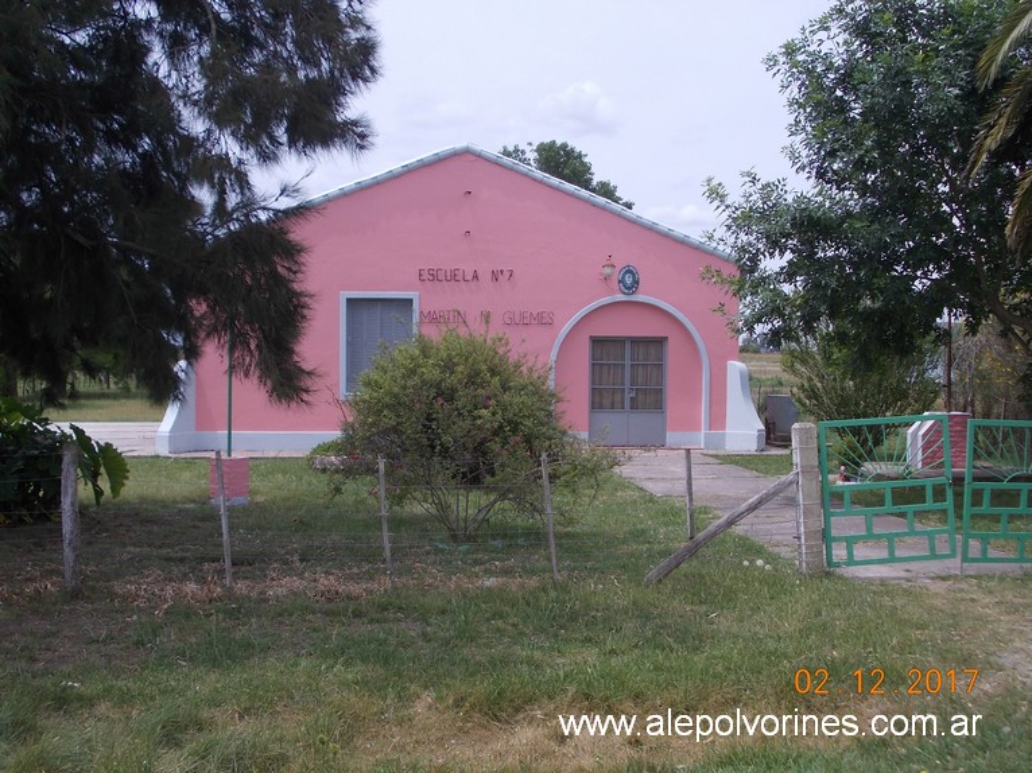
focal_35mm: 43
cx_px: 516
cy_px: 386
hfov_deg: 43.9
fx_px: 1282
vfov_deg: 33.6
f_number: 6.5
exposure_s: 1/320
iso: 80
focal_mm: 6.1
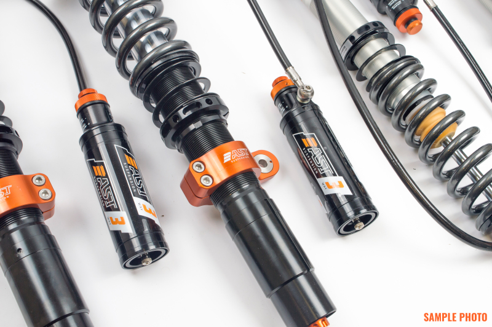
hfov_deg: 41.1
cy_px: 164
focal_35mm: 48
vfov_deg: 28.0
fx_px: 655
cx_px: 246
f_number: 9
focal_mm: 32
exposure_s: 1/15
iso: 100
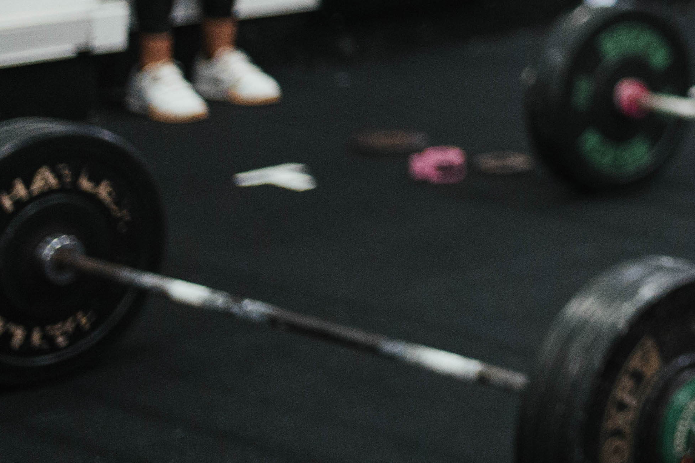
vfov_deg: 10.4
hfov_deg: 14.6
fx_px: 2432
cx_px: 1193
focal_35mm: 126
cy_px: -303
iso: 2000
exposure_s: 1/320
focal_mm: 35
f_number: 1.8
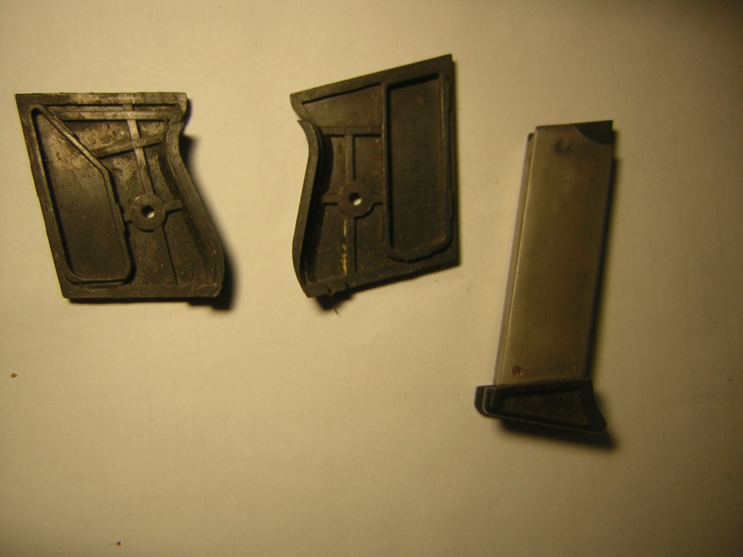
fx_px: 773
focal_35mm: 36
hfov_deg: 51.4
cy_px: 278
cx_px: 372
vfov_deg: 39.7
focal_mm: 4.7
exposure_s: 1/88.3
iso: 50
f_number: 2.6
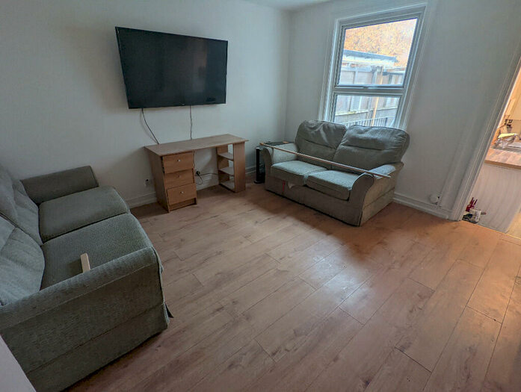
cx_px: 260
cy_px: 196
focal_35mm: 16
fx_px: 241
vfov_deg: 78.3
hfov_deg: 94.4
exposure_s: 1/100
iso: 181
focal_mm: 2.35
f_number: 2.2
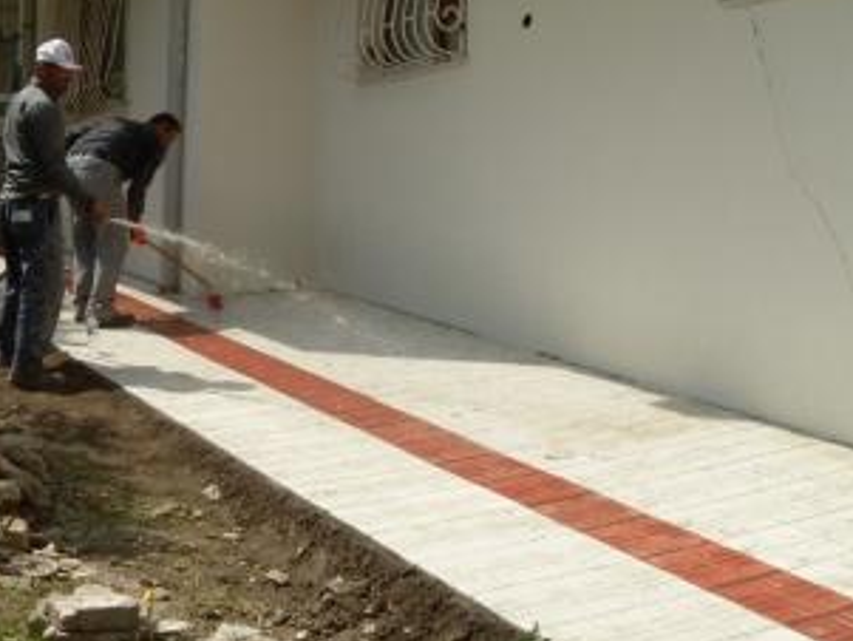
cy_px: 315
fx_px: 1356
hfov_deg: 34.4
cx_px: 247
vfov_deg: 26.6
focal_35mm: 55
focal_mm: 6.3
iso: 80
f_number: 7
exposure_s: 1/250
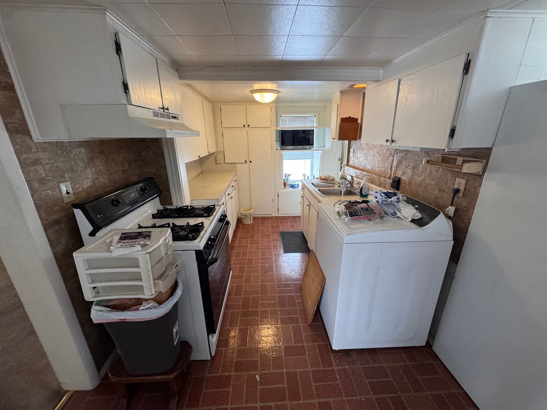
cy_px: 205
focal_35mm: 14
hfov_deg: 102.1
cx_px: 274
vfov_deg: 85.7
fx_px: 221
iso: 500
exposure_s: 1/60
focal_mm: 2.22
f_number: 2.2
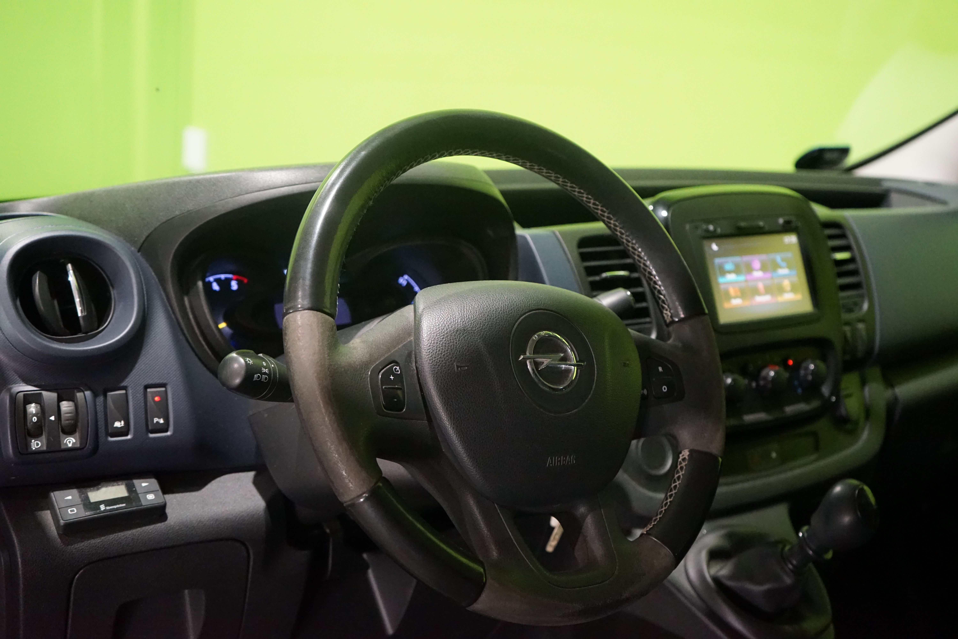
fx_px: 1091
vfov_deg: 32.6
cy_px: 320
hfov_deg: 47.4
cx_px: 479
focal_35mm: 41
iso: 6400
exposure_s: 1/125
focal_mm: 41
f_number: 4.5
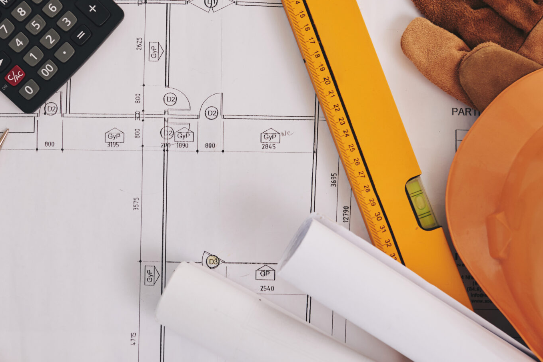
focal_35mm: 66
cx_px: 233
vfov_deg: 20.6
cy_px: 166
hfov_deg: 30.5
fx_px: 996
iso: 200
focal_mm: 35
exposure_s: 1/250
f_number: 4
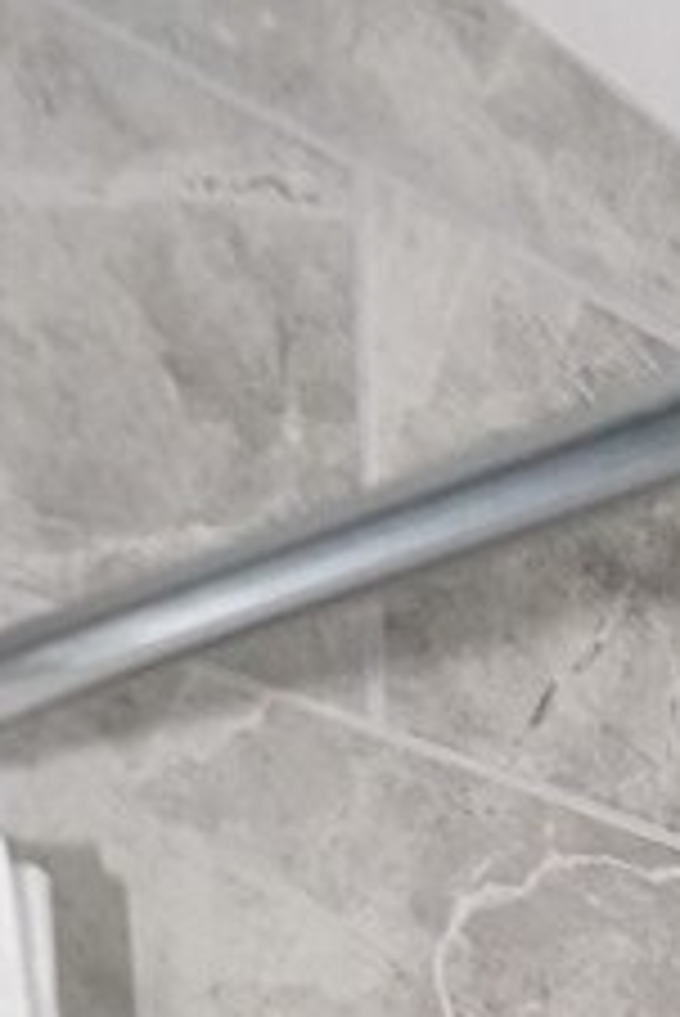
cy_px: 2221
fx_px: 2518
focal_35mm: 89
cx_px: 1961
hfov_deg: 10.9
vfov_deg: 15.9
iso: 3200
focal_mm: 14
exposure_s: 1/160
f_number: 2
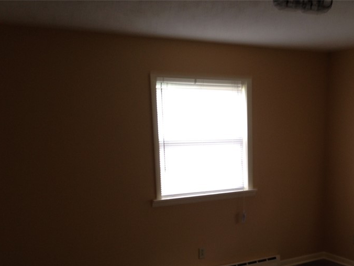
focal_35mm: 50
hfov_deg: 37.6
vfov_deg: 28.7
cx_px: 249
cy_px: 201
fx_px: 511
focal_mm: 4.12
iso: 50
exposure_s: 1/20
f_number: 2.4
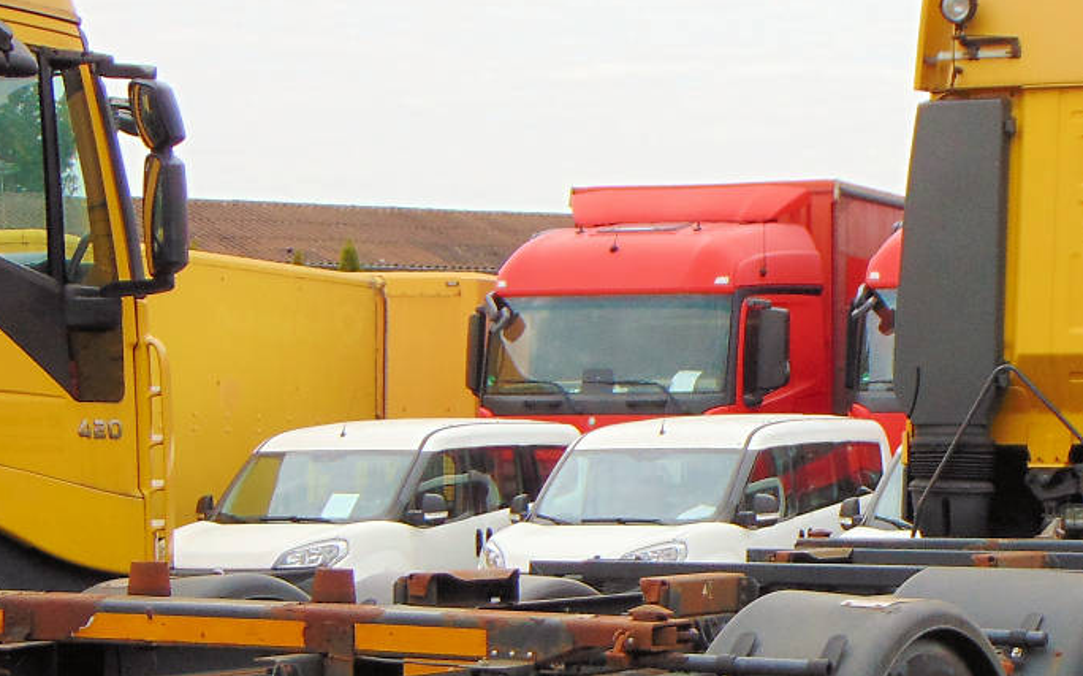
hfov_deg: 16.8
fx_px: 3659
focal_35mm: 124
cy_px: 538
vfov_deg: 10.5
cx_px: 752
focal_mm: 9
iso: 80
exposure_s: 1/250
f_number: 3.5
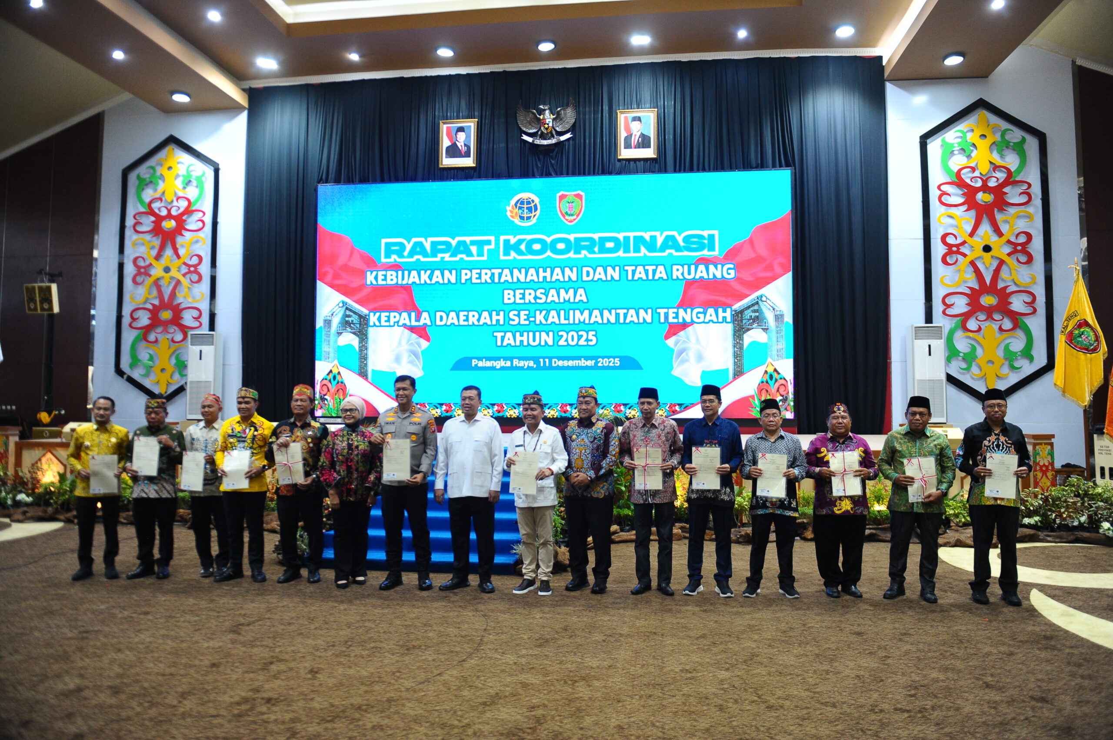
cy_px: 370
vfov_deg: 53.1
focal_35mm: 24
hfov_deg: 73.8
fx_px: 741
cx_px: 556
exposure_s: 1/200
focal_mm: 24
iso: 1600
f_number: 2.8
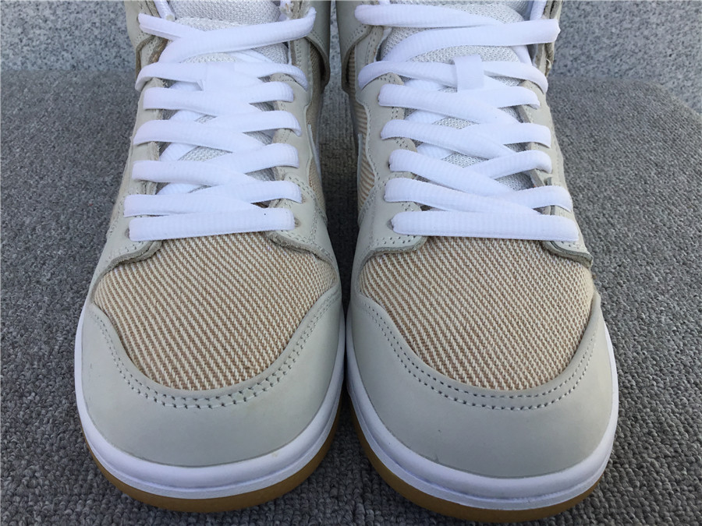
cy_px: 263
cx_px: 351
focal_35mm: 31
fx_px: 629
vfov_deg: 45.4
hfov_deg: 58.4
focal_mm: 3.3
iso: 25
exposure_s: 1/867
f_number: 2.4
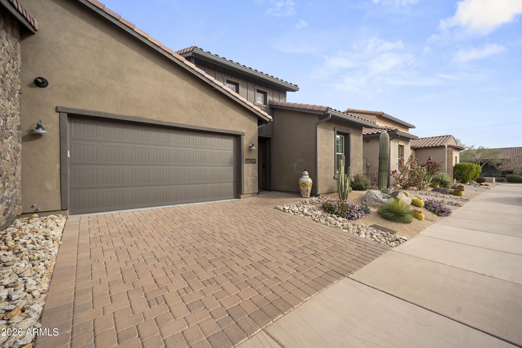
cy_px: 174
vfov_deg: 81.2
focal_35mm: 14
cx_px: 261
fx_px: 203
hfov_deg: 104.3
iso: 500
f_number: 8
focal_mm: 14
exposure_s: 1/1000
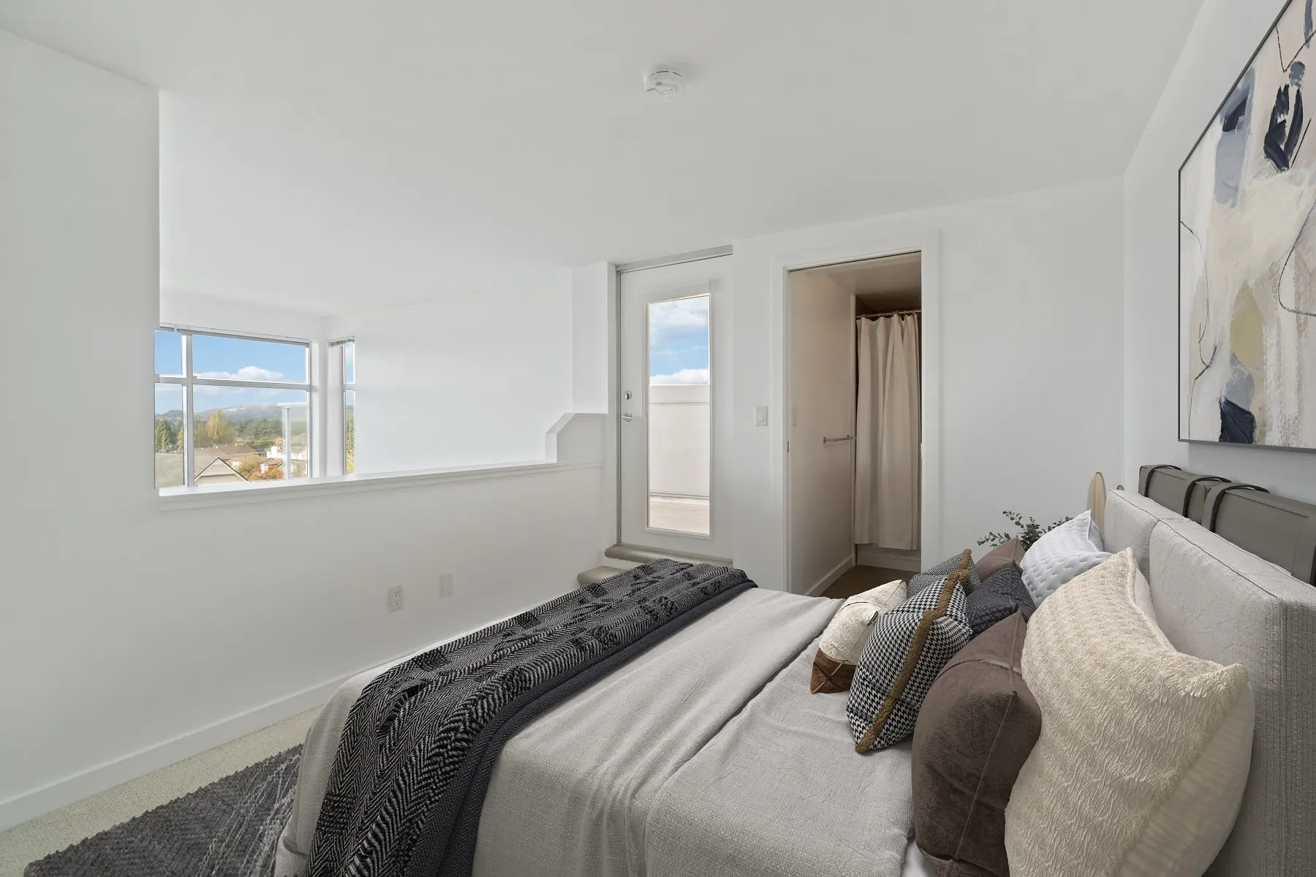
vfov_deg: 77.3
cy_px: 438
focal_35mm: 15
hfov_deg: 100.4
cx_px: 658
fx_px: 548
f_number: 9
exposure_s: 1/30
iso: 800
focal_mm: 10
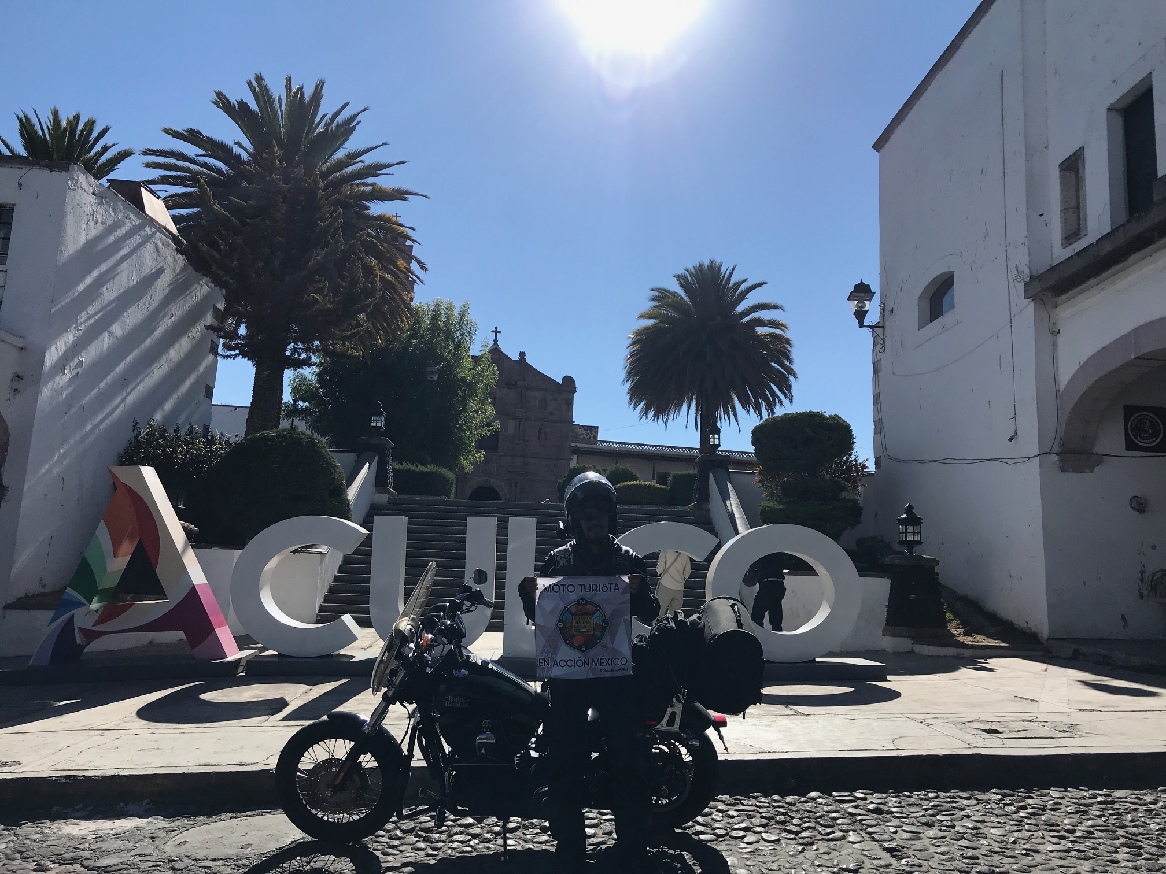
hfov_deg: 63.4
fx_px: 943
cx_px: 583
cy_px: 437
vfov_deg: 49.7
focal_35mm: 28
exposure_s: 1/3831
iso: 20
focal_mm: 3.99
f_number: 1.8
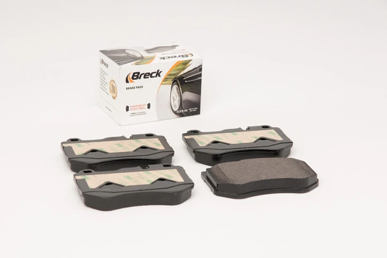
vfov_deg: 15.2
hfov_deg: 22.6
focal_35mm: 90
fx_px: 967
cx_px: 194
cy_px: 129
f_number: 11
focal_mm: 60
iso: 100
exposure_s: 1/200
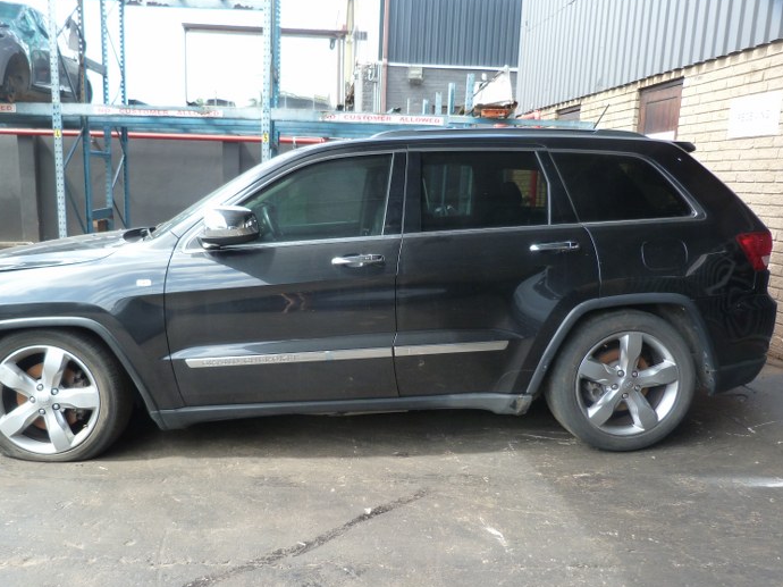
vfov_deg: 48.1
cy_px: 324
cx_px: 354
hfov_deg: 61.6
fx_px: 656
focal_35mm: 29
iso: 125
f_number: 2.8
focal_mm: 4.5
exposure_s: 1/125
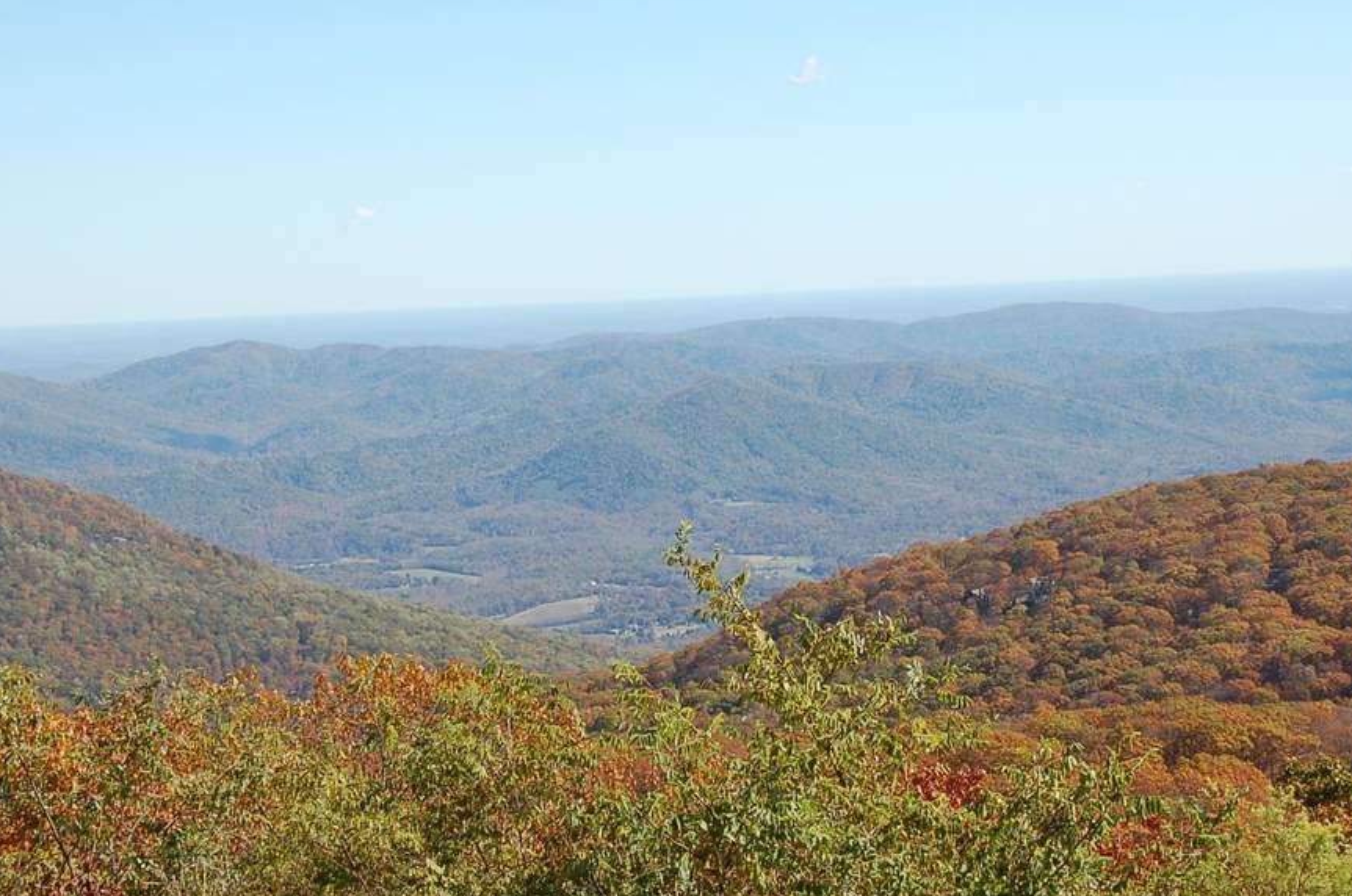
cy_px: 439
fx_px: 3336
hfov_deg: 22.9
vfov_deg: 15.3
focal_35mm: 89
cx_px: 649
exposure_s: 1/250
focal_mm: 40
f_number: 9
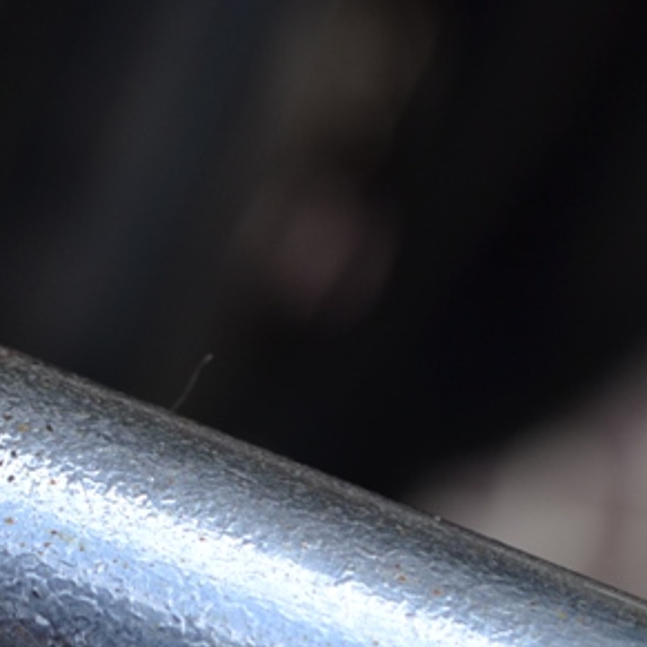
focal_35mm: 246
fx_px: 5212
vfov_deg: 7.1
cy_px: 248
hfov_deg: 7.0
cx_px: -440
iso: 100
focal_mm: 55
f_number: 7.1
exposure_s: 1/200
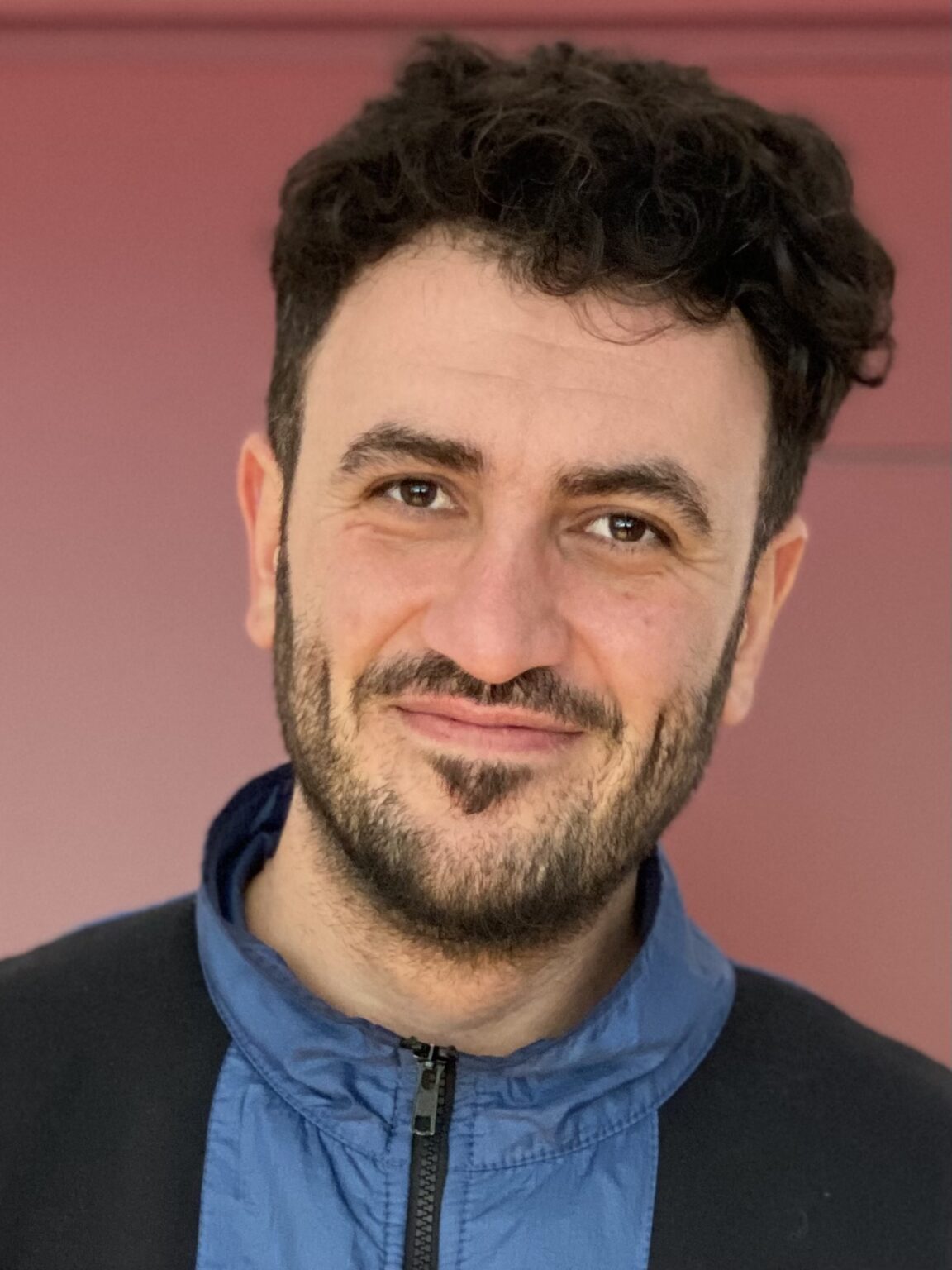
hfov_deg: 28.0
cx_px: 476
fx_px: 1907
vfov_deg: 36.8
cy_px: 635
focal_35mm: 52
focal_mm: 6
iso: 320
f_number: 2
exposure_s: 1/33
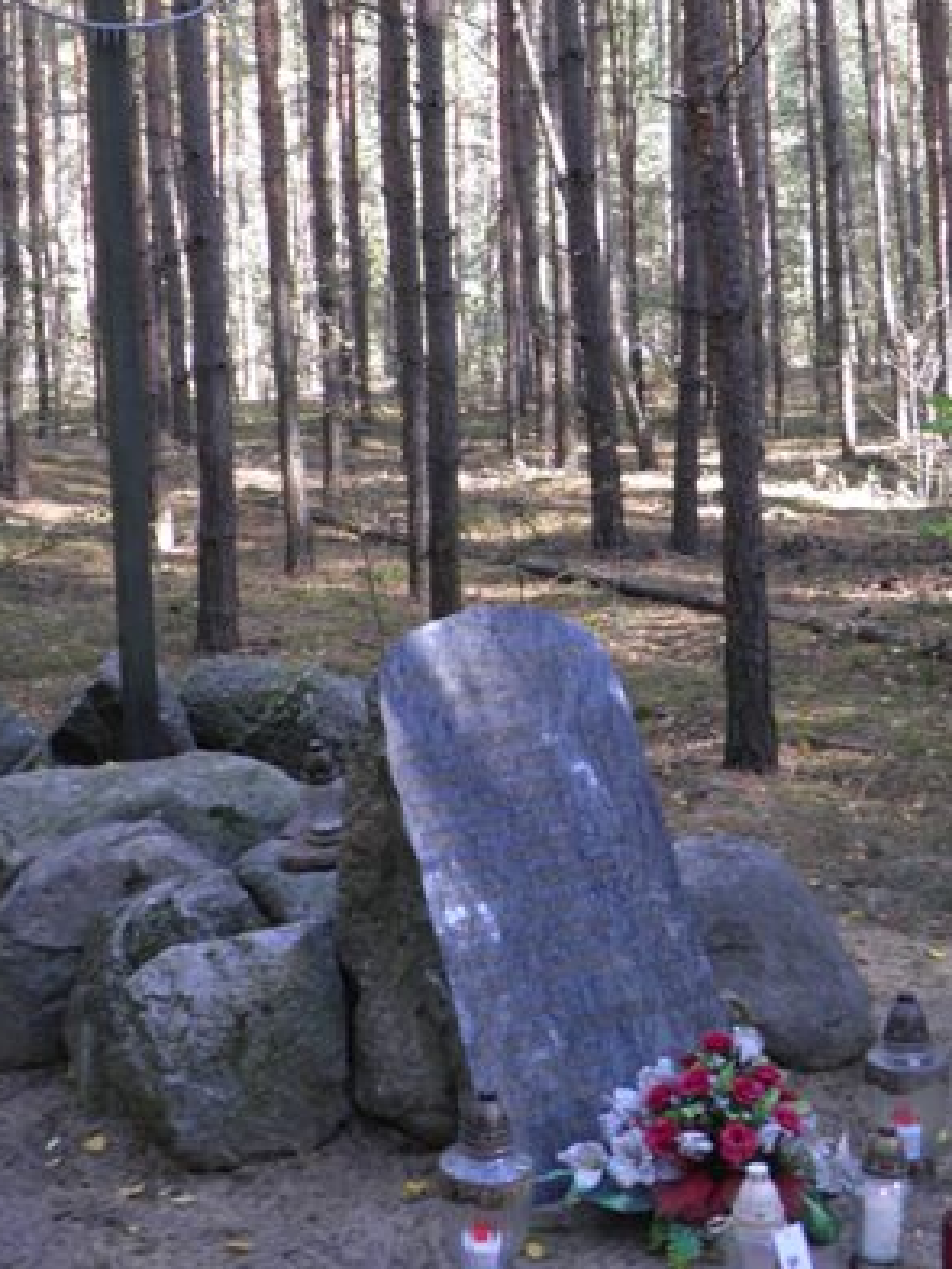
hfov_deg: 25.6
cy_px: 394
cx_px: 558
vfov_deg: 33.4
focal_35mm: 57
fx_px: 2089
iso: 64
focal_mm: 6.3
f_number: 3.1
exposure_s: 1/30
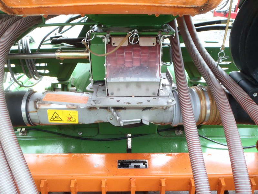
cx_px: 129
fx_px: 209
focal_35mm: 28
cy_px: 97
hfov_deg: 63.4
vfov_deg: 49.7
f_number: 3.5
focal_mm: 5
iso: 200
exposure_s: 1/25
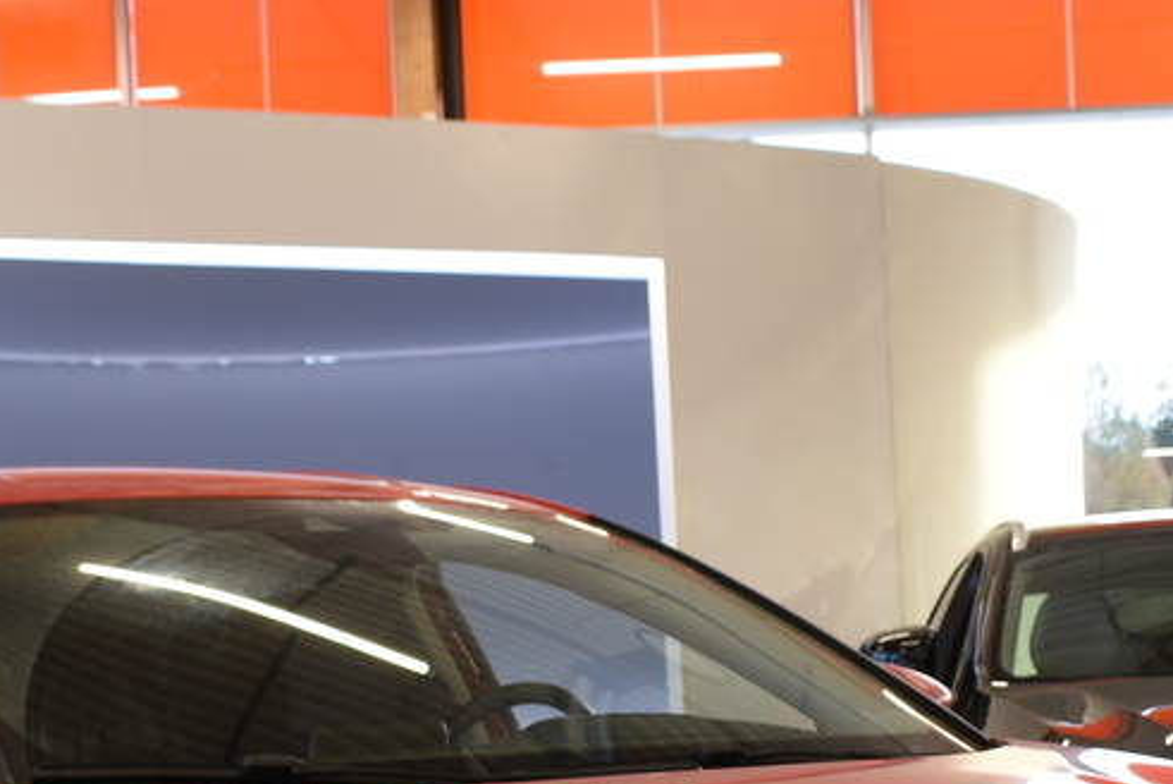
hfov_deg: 22.9
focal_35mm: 89
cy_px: 944
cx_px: 592
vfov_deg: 14.9
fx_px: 2902
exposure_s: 1/15
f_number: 5.6
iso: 100
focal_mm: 18
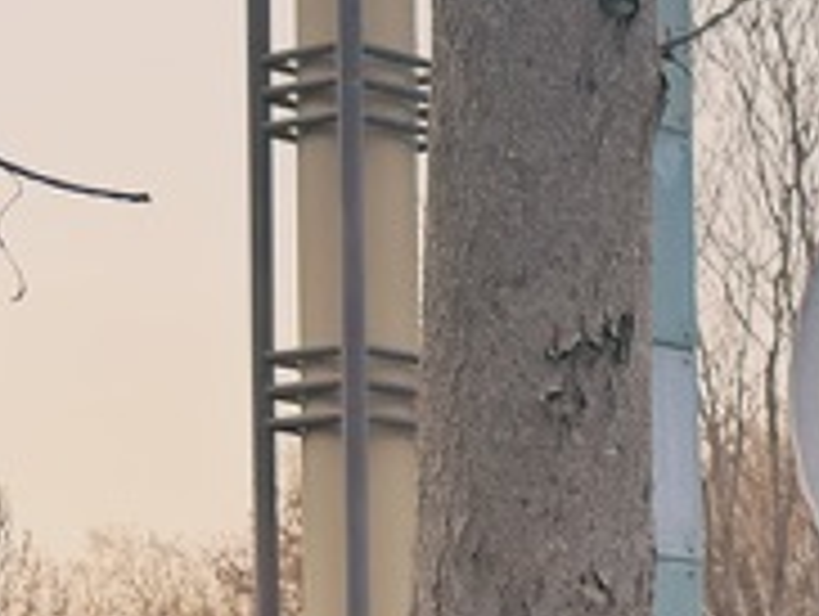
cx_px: 1436
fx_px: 3198
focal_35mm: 135
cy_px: 1030
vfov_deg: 10.5
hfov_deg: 13.3
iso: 80
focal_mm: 6.76
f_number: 1.78
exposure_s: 1/459
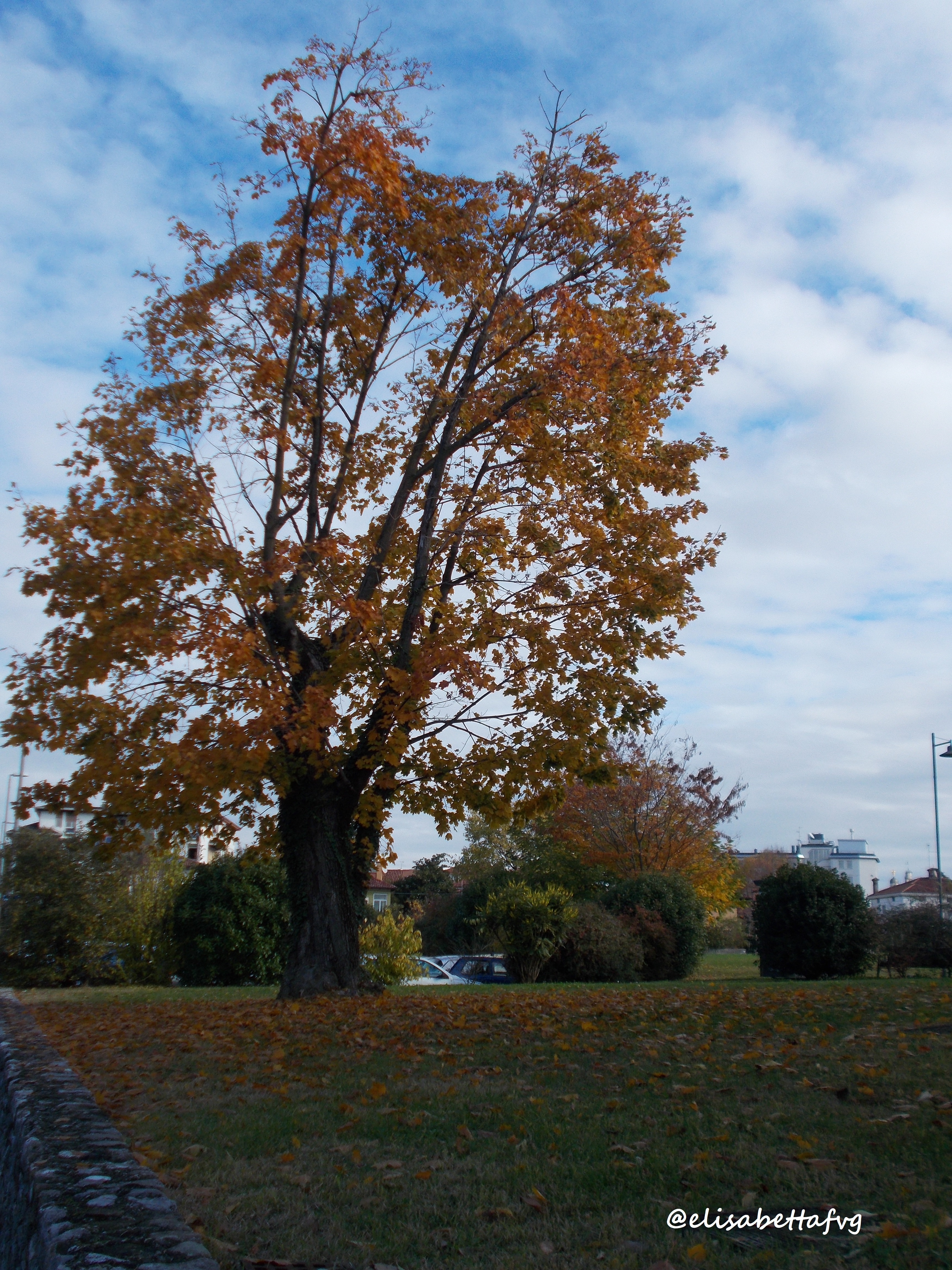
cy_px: 635
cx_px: 476
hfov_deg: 36.8
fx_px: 1430
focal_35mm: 39
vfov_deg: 47.9
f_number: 3.9
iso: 80
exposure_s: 1/640
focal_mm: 6.9
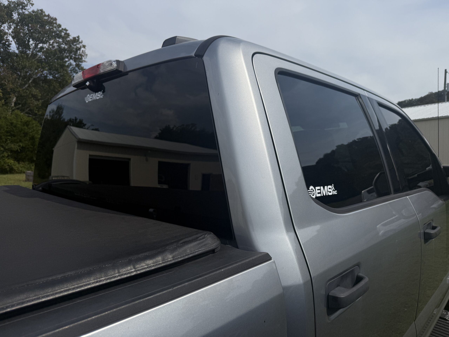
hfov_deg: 71.6
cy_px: 168
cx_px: 224
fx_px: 311
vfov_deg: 56.8
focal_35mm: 24
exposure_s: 1/14286
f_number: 1.78
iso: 80
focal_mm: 6.76
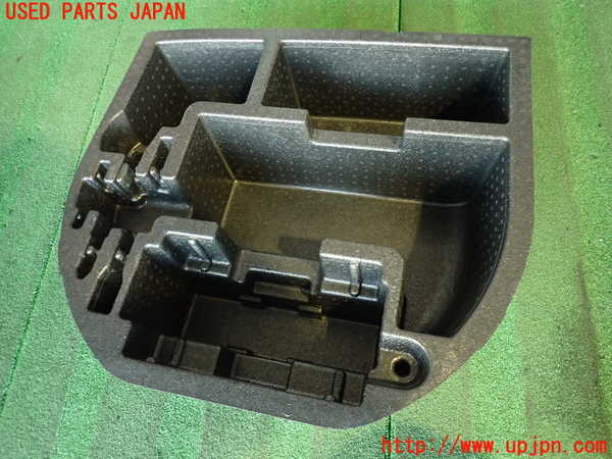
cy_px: 230
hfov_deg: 69.4
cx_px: 306
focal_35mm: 25
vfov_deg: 54.9
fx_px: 442
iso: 800
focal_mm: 4.5
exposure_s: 1/30
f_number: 2
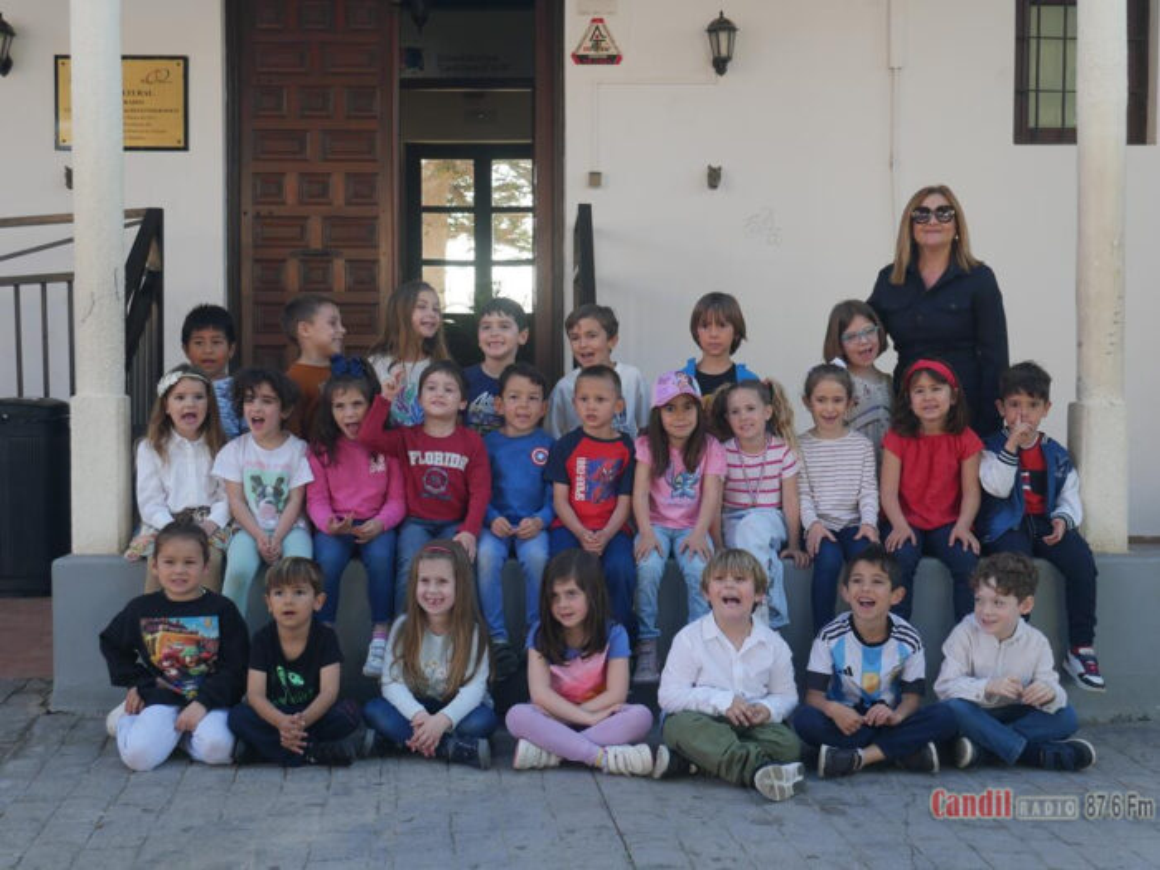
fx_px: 1676
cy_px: 435
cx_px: 580
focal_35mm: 50
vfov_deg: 29.1
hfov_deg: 38.2
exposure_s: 1/125
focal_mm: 25
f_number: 5.3
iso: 200
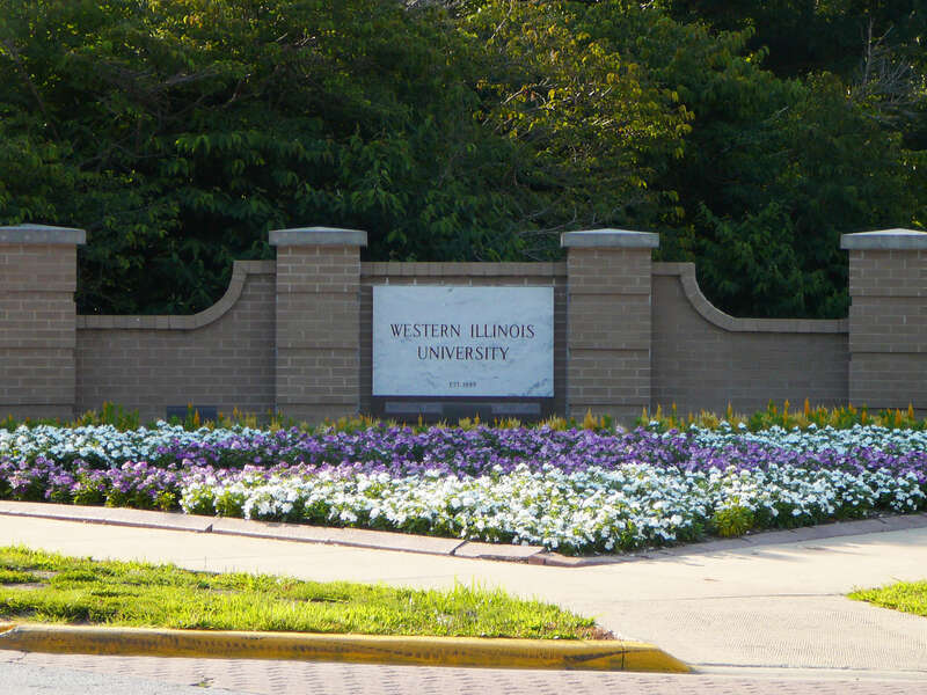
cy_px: 348
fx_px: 3963
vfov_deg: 10.0
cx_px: 464
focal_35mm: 148
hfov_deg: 13.3
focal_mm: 22
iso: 80
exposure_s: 1/250
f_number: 4
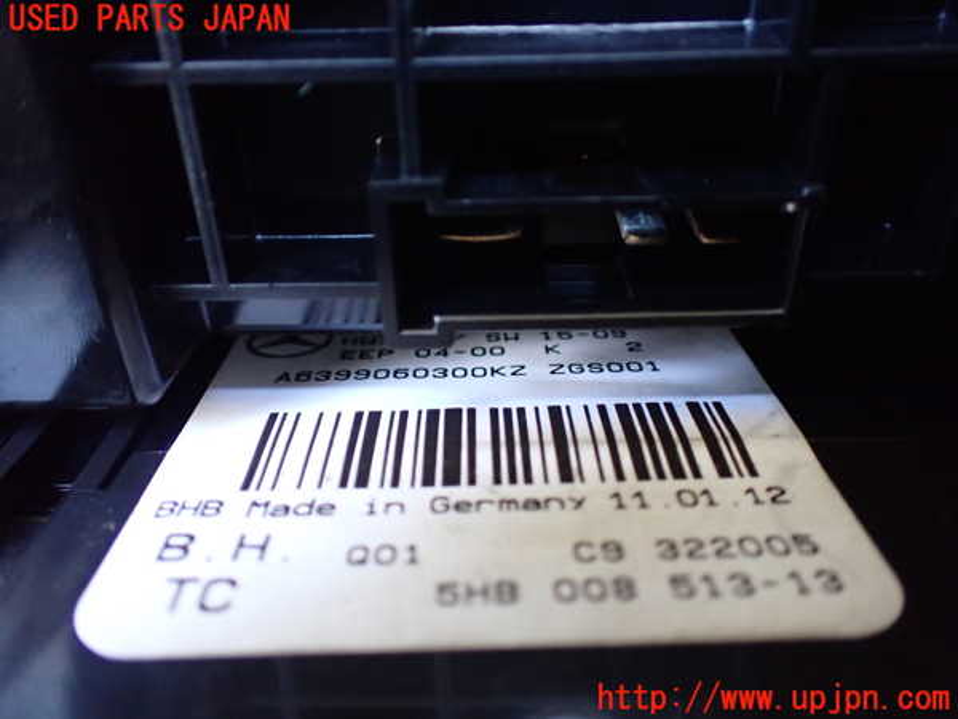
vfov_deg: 46.8
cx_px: 479
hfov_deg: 60.0
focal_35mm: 30
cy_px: 360
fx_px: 830
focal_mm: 5.4
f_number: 2.3
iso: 800
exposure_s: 1/100
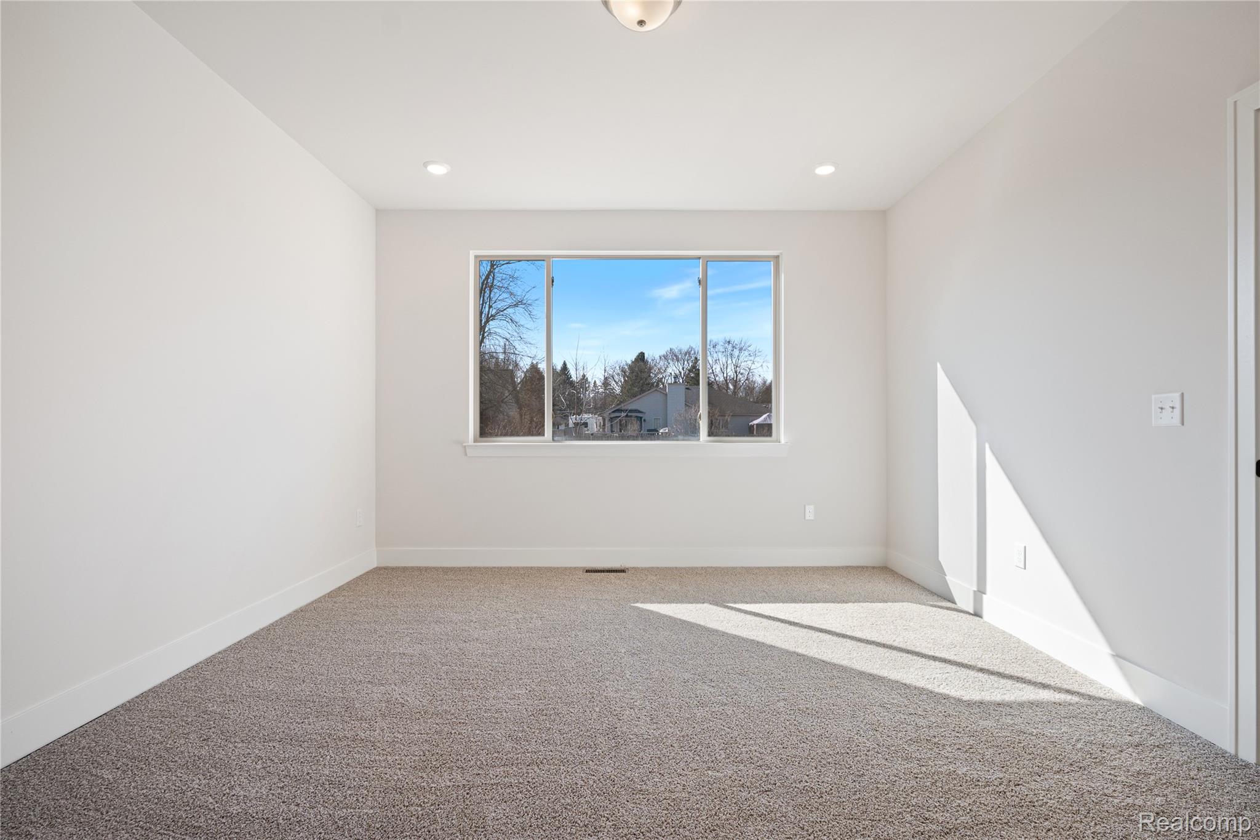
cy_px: 420
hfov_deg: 96.7
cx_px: 630
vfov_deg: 73.7
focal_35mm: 16
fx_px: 560
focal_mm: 16
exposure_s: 1/60
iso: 400
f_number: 9
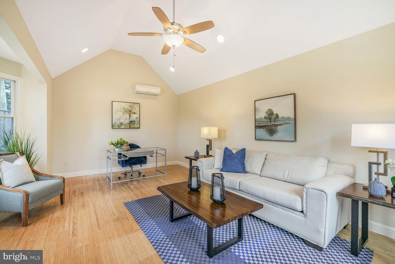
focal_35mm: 16
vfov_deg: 72.1
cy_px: 132
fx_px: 181
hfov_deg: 95.0
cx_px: 198
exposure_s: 1/30
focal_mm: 16.5
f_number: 4
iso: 200
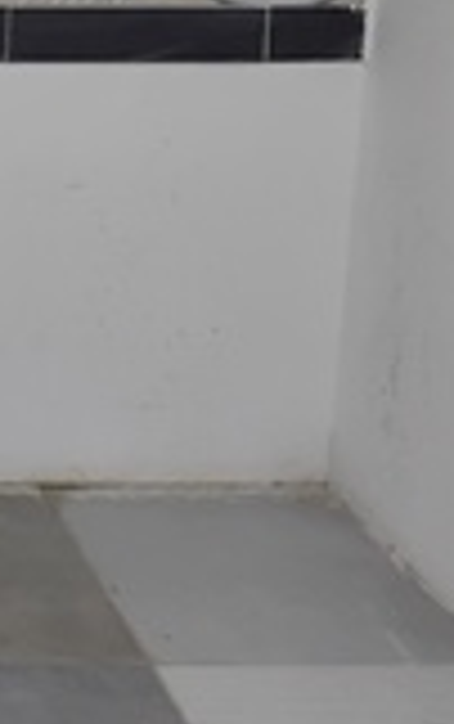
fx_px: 1658
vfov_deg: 24.0
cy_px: 92
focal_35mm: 84
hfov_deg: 13.2
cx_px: -494
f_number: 1.8
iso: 1334
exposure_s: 1/40
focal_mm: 4.26
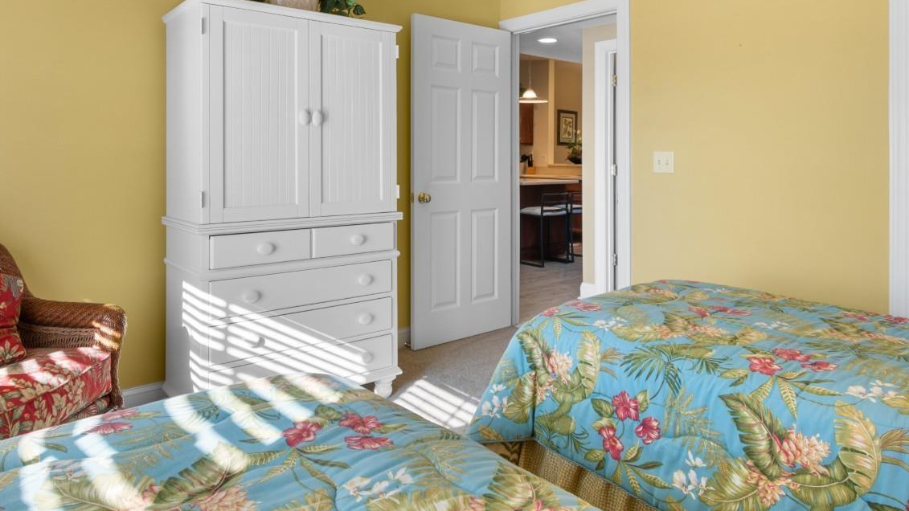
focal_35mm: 24
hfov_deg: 76.1
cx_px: 413
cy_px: 153
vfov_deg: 46.6
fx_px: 578
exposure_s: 1/40
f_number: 4.8
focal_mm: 11
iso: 100
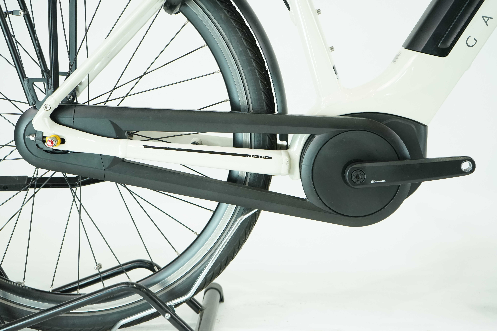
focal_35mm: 61
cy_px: 166
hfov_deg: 32.9
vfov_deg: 22.3
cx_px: 248
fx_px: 842
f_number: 5.6
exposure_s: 1/200
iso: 2000
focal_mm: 61
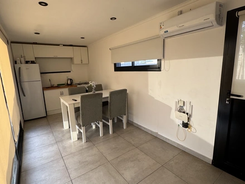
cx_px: 122
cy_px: 92
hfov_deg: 102.1
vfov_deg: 85.7
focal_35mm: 14
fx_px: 99
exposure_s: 1/99
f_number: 2.2
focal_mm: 2.22
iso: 50
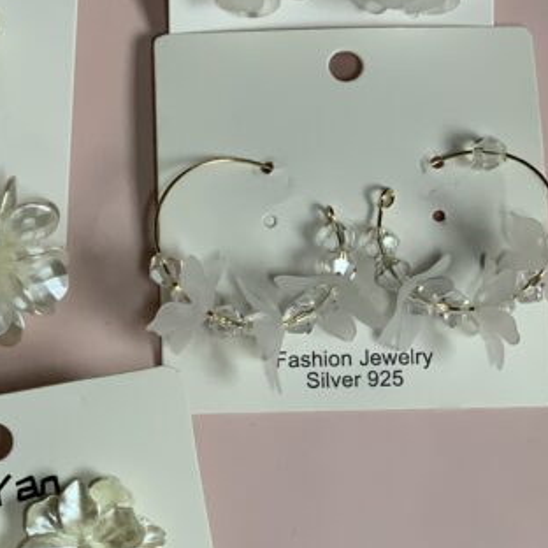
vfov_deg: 14.6
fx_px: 2113
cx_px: 126
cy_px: 49
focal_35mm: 118
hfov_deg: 14.7
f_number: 2.4
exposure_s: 1/84
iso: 125
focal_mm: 6
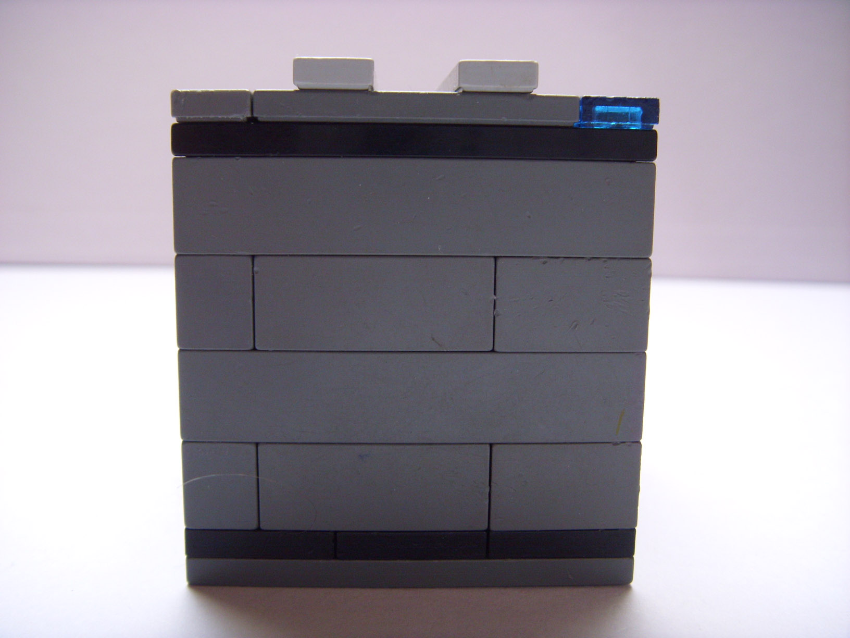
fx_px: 761
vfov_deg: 45.4
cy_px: 319
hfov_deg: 58.4
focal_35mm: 31
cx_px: 425
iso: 200
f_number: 3.5
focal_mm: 6.3
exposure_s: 1/15
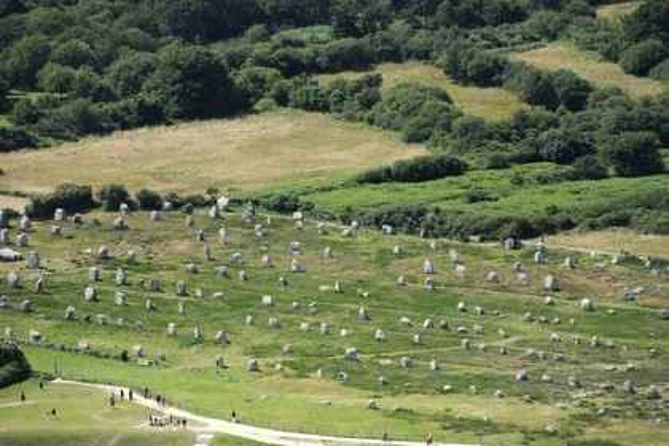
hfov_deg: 10.3
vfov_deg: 6.9
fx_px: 3716
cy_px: 223
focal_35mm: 200
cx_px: 334
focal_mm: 200
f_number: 7.1
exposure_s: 1/1000
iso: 400
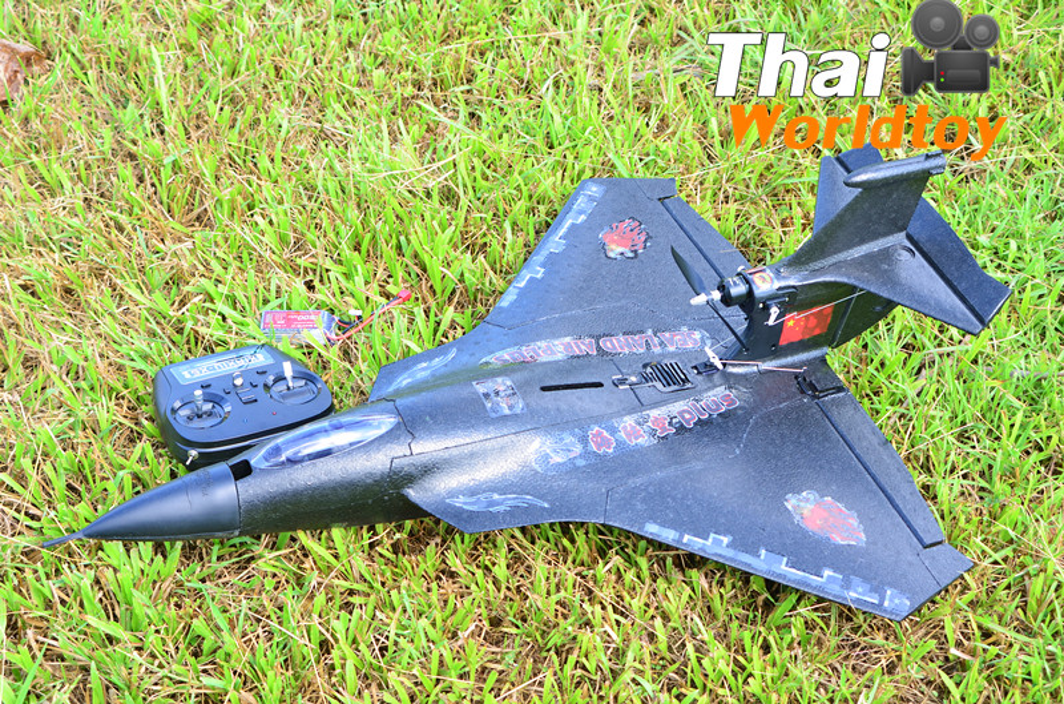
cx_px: 532
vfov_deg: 25.6
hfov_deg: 37.9
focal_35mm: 52
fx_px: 1548
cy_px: 352
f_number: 5
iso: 100
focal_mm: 35
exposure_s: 1/50
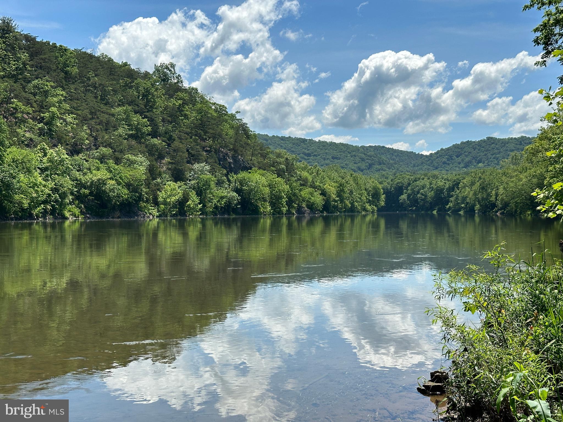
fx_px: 781
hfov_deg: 39.7
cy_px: 211
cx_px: 282
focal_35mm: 48
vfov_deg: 30.3
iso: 64
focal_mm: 6.86
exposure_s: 1/5263
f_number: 1.78
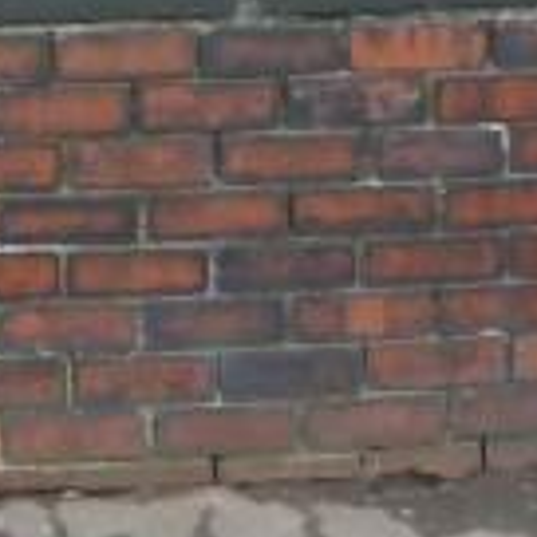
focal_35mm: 166
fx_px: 2913
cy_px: -912
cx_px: -217
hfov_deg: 10.2
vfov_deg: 9.1
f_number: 3.3
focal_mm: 4.1
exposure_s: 1/100
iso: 80
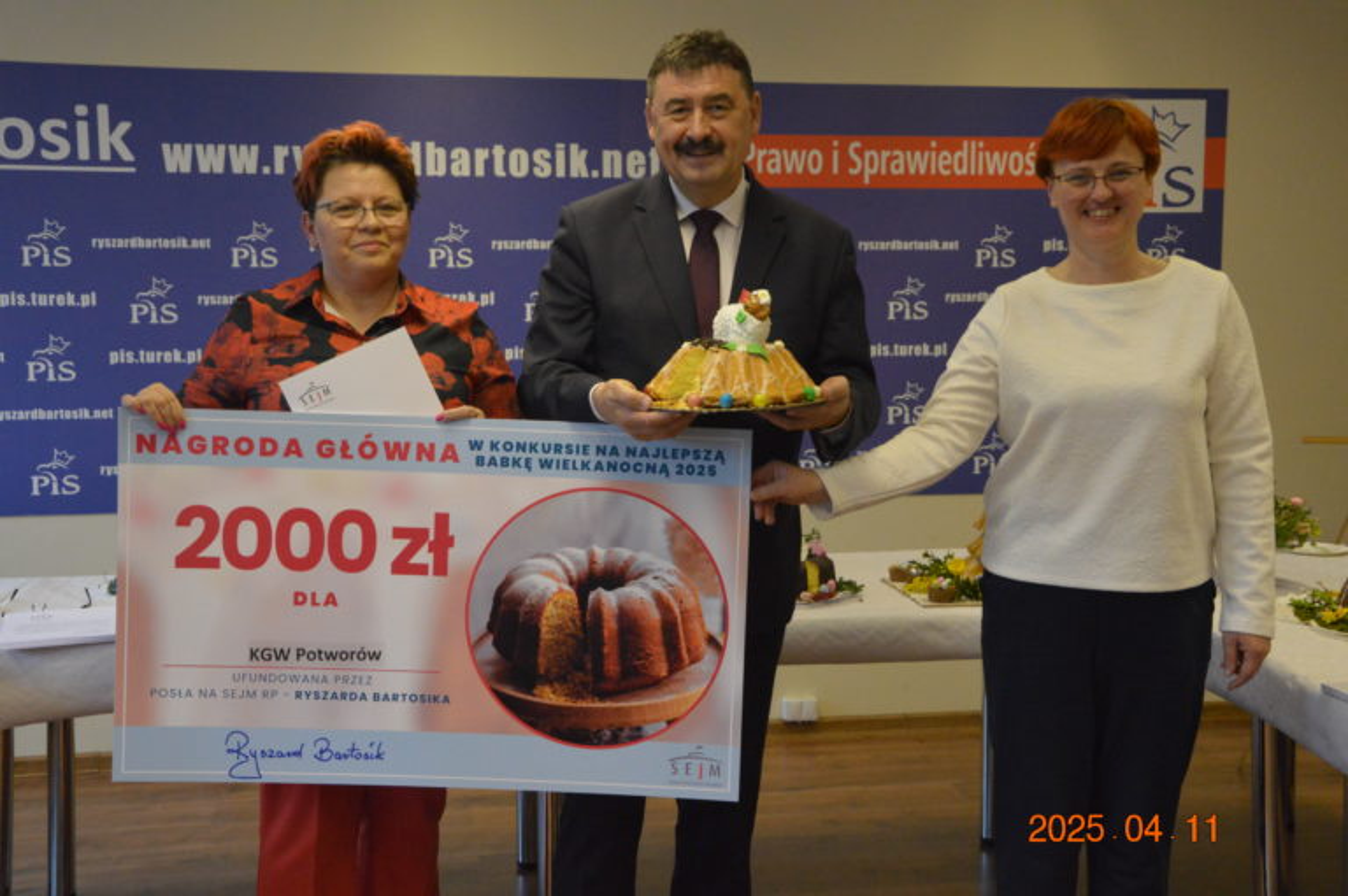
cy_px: 448
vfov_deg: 31.9
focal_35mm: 42
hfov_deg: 46.4
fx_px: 1572
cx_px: 674
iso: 3200
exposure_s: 1/125
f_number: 6.3
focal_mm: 28
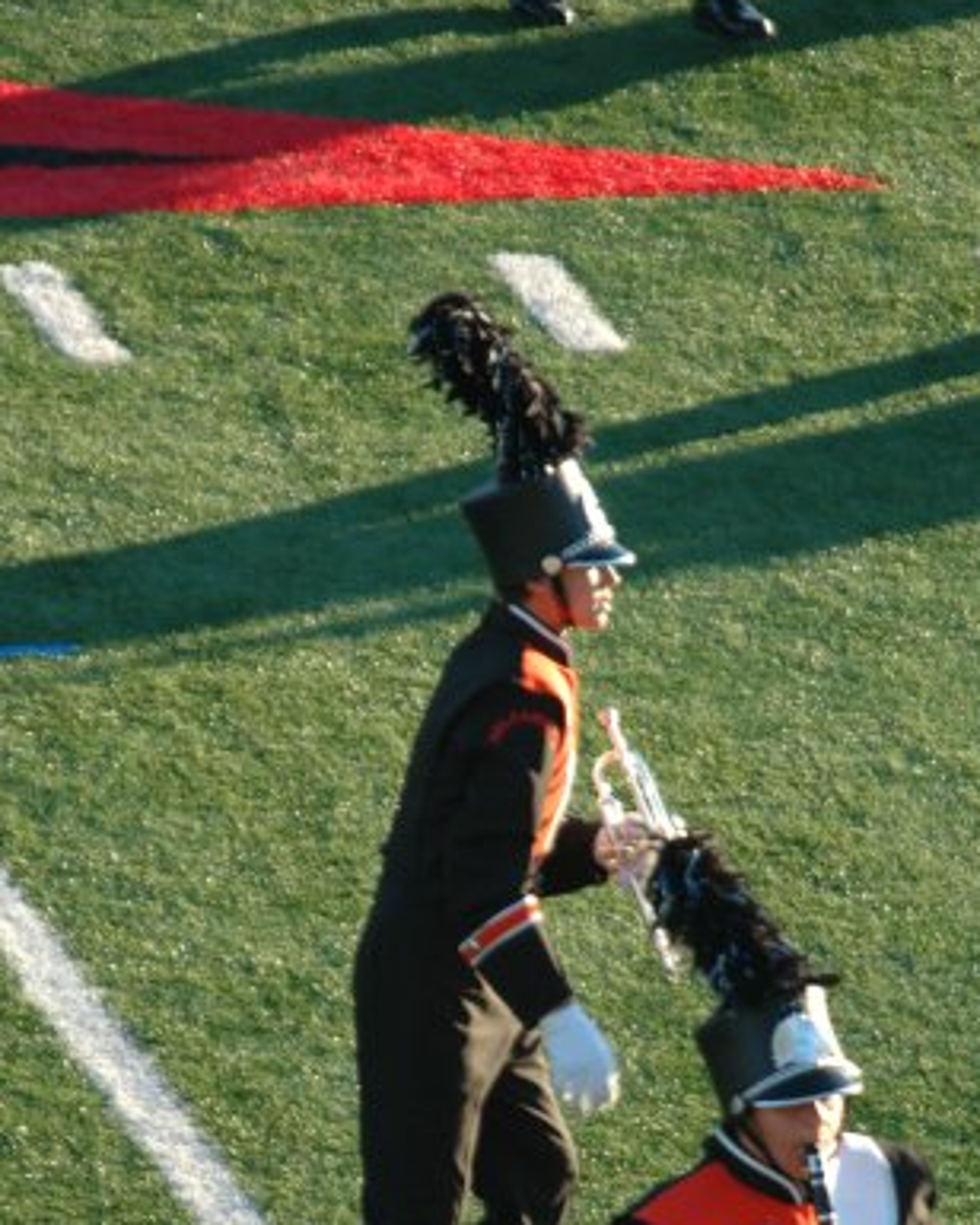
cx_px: 431
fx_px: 31832
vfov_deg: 2.2
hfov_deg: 1.8
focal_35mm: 878
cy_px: 891
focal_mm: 400
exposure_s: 1/200
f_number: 5.6
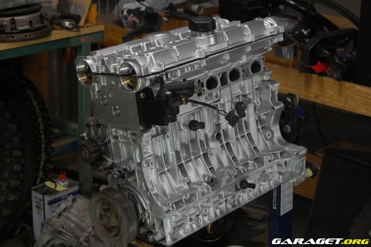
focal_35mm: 72
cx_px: 186
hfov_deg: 28.1
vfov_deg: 18.9
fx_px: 742
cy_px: 124
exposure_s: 1/60
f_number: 5.6
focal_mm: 48
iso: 800
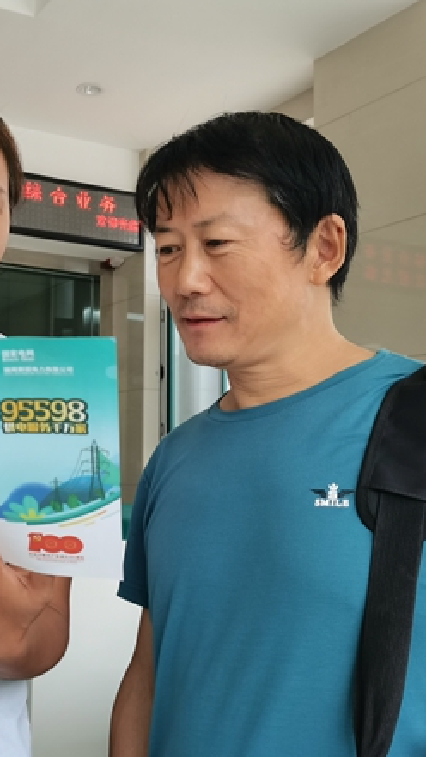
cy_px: 376
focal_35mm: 43
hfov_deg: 26.7
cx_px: 33
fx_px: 864
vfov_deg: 47.4
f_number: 1.8
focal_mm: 5.58
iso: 100
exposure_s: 1/100
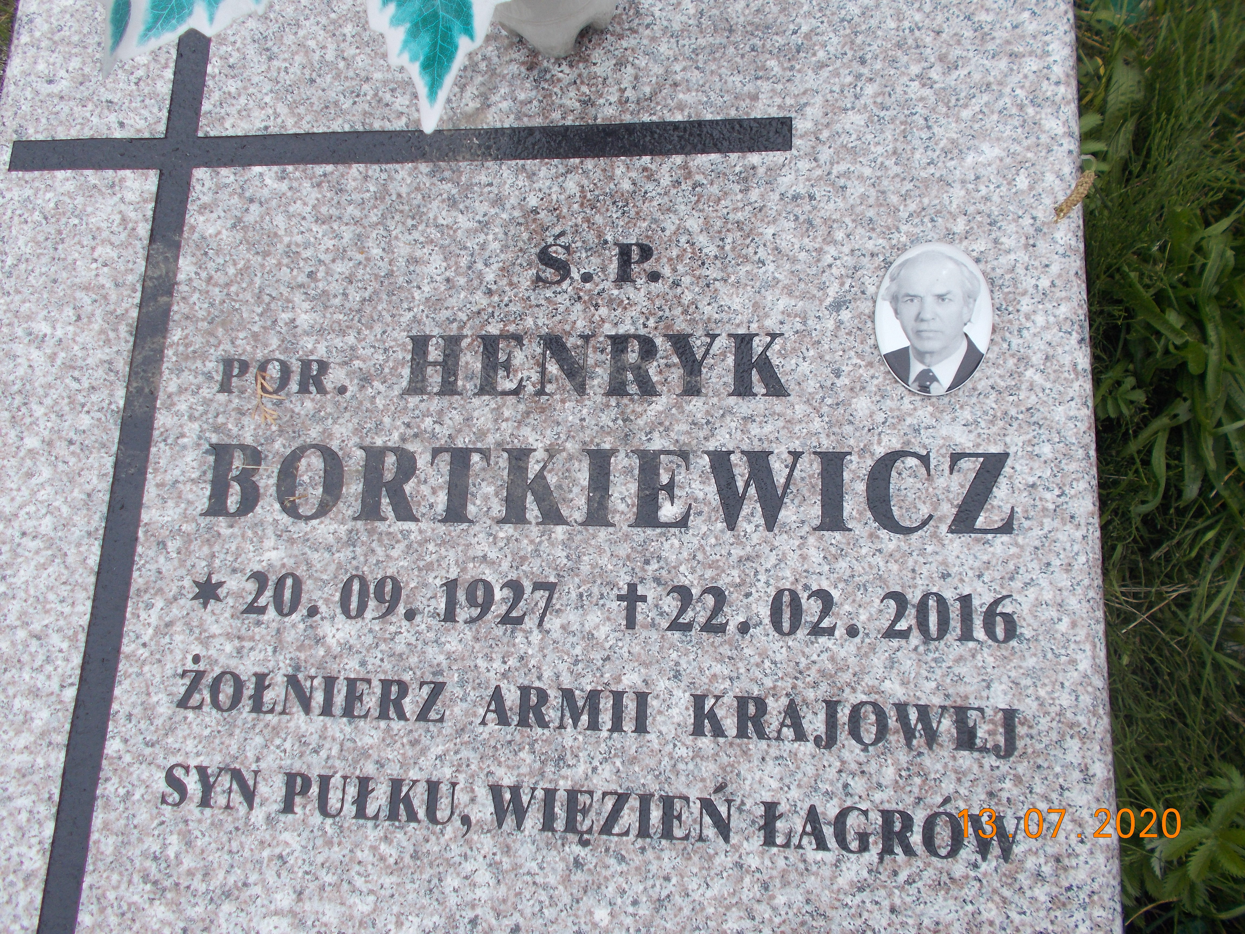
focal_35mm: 30
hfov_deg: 60.0
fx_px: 1079
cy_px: 467
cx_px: 622
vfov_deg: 46.8
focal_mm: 5.3
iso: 80
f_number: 8.6
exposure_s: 1/100
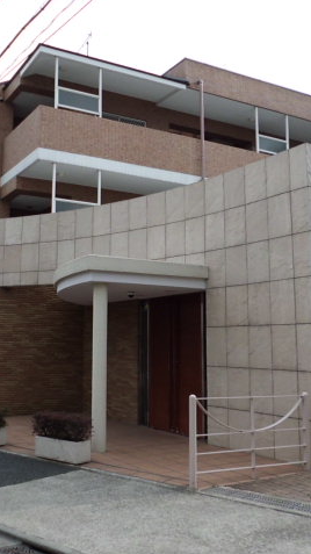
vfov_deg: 52.8
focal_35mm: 38
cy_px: 278
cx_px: 91
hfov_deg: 30.8
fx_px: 558
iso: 100
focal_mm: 4.6
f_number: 3.2
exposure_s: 1/400
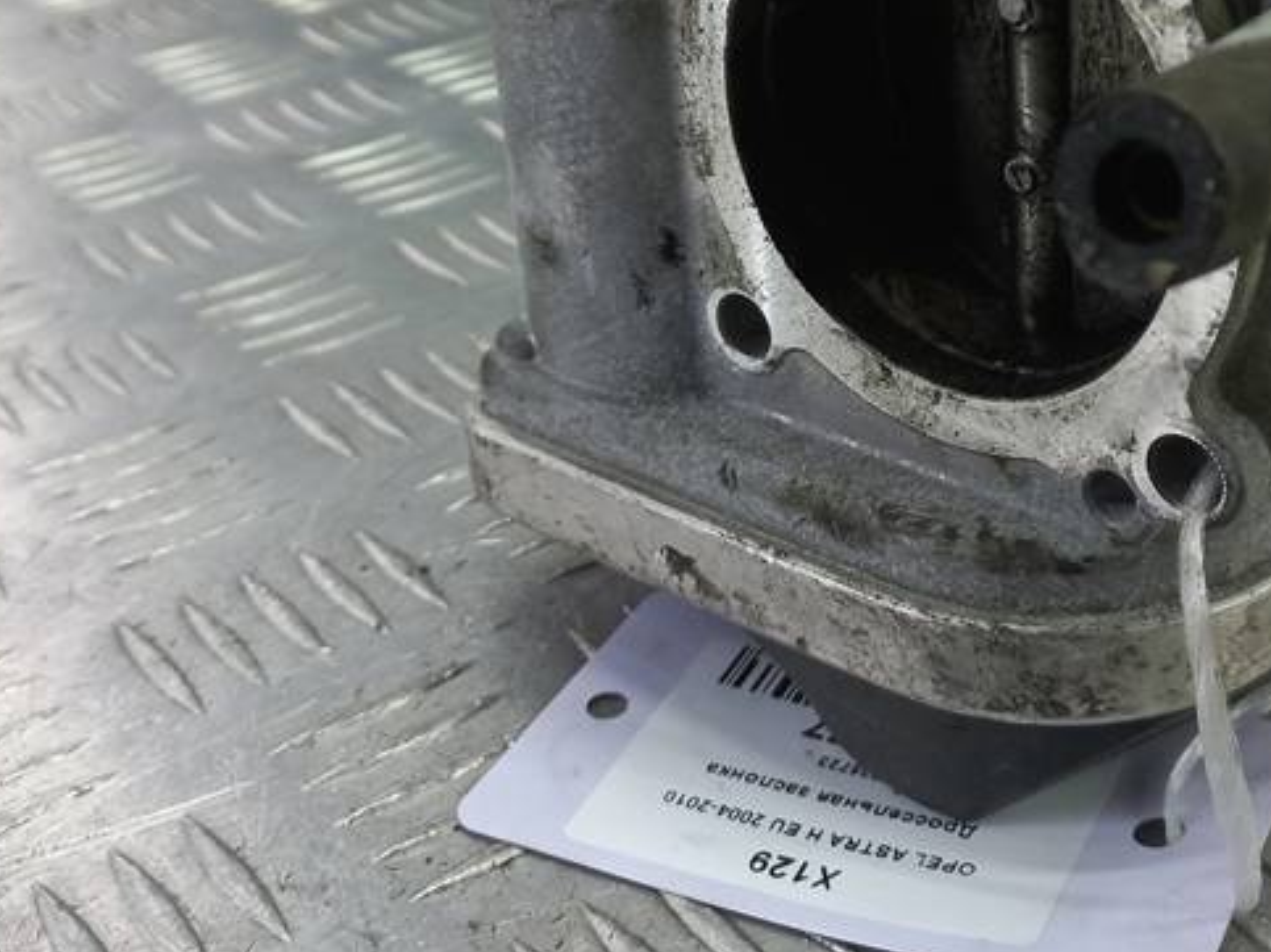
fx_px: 1946
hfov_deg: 35.5
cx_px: 932
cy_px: 163
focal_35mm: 53
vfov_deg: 26.9
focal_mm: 4.6
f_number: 1.8
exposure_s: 1/50
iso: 64
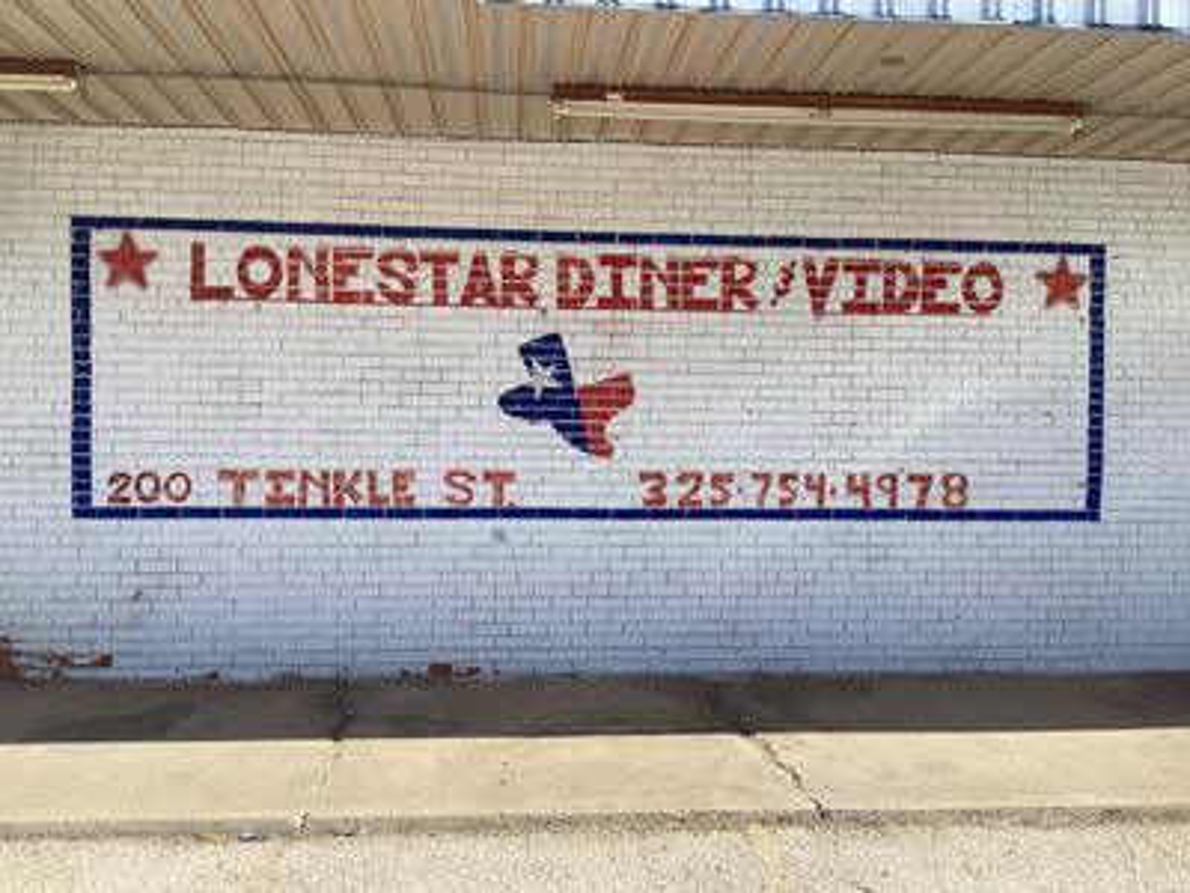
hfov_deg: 58.4
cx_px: 595
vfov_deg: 45.4
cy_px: 446
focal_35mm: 31
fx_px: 1066
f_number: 2.4
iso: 25
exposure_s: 1/1274
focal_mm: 3.3
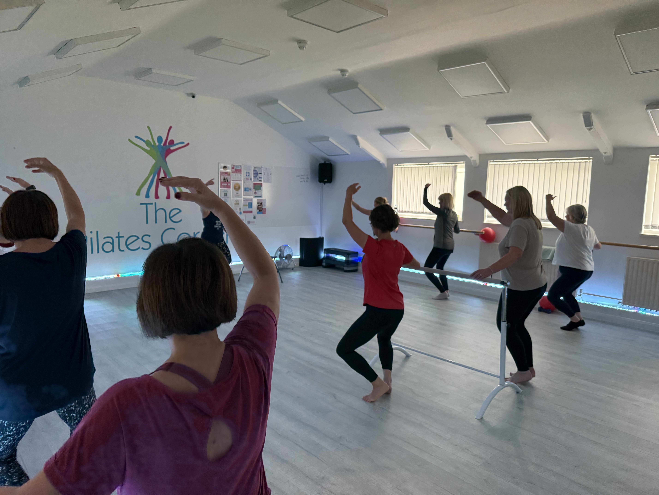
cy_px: 248
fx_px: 457
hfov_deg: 71.6
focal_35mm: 24
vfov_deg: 56.8
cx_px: 330
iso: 400
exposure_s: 1/100
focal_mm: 6.76
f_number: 1.78
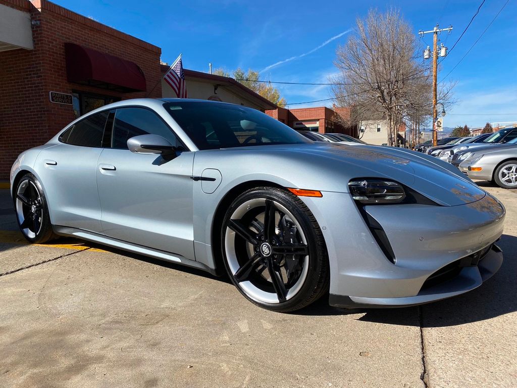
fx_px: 388
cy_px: 194
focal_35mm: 26
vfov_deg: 53.1
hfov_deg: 67.3
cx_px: 258
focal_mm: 4.25
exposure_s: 1/3205
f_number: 1.8
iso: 32
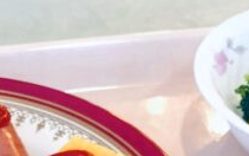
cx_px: 106
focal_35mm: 144
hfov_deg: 14.5
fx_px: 977
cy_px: 412
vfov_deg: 8.2
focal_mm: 4
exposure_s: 1/20
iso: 40
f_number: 1.8
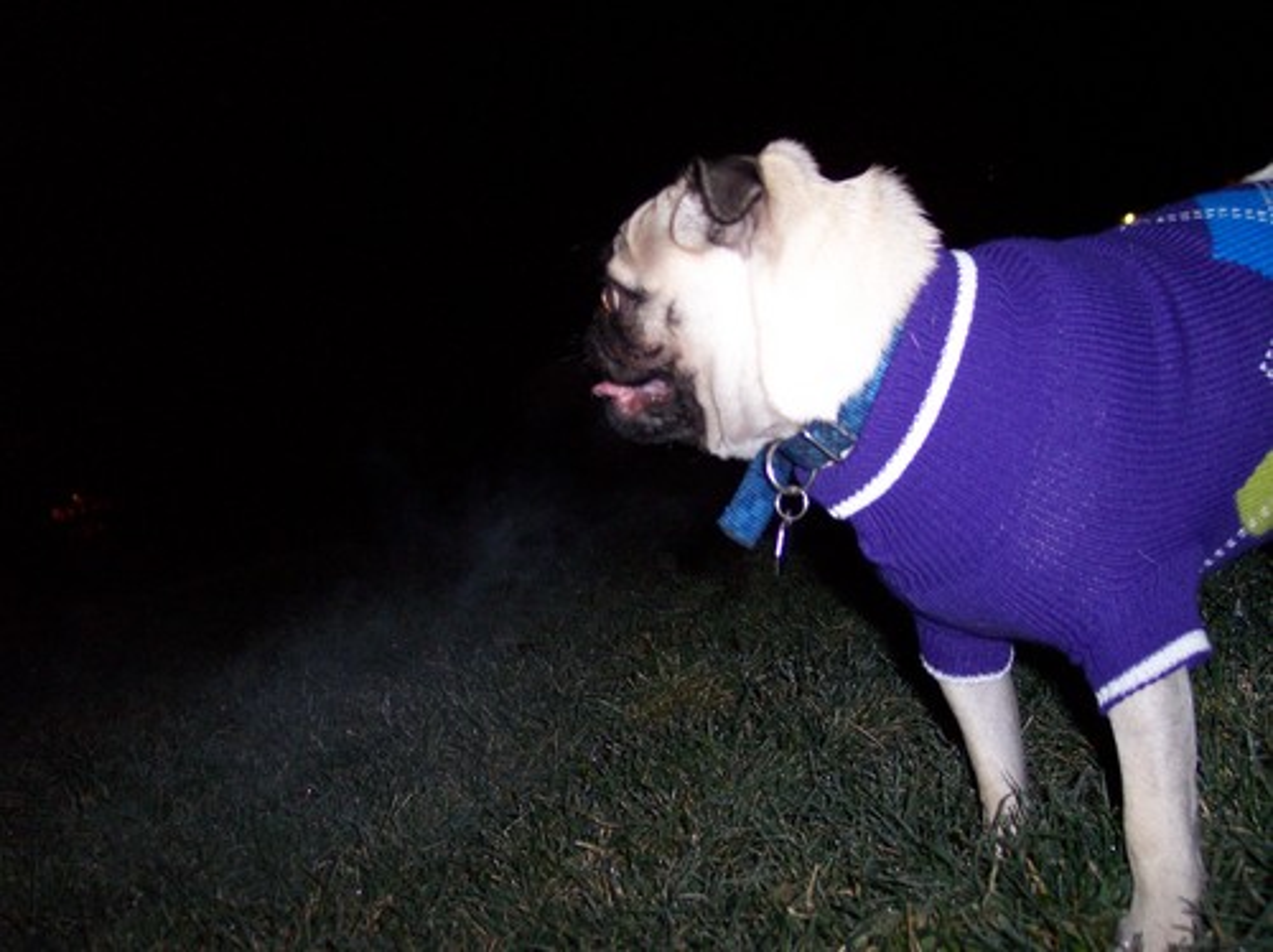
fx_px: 1396
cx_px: 636
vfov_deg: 37.7
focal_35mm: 38
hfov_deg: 49.0
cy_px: 476
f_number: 2.8
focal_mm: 8
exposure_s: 1/30
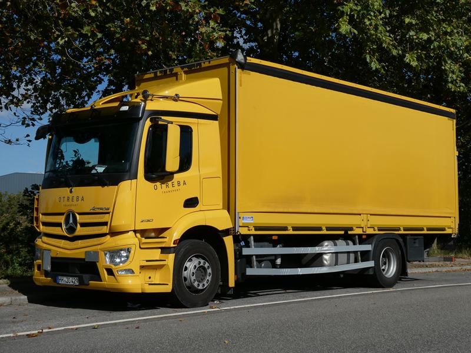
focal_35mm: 54
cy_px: 176
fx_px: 735
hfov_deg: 35.5
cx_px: 236
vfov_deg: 27.0
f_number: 5
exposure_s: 1/1000
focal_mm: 9.6
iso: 80
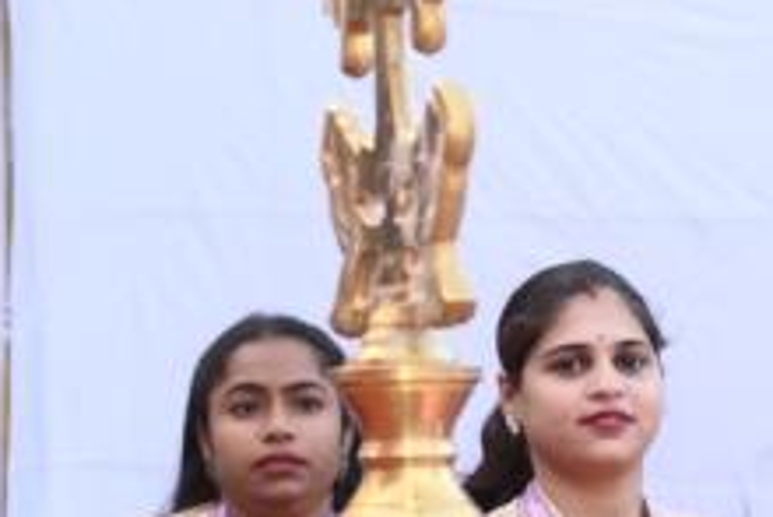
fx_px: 4490
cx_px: 1571
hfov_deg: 9.2
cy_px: 492
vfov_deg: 6.6
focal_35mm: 209
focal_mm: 45
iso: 800
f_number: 6.3
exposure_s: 1/125
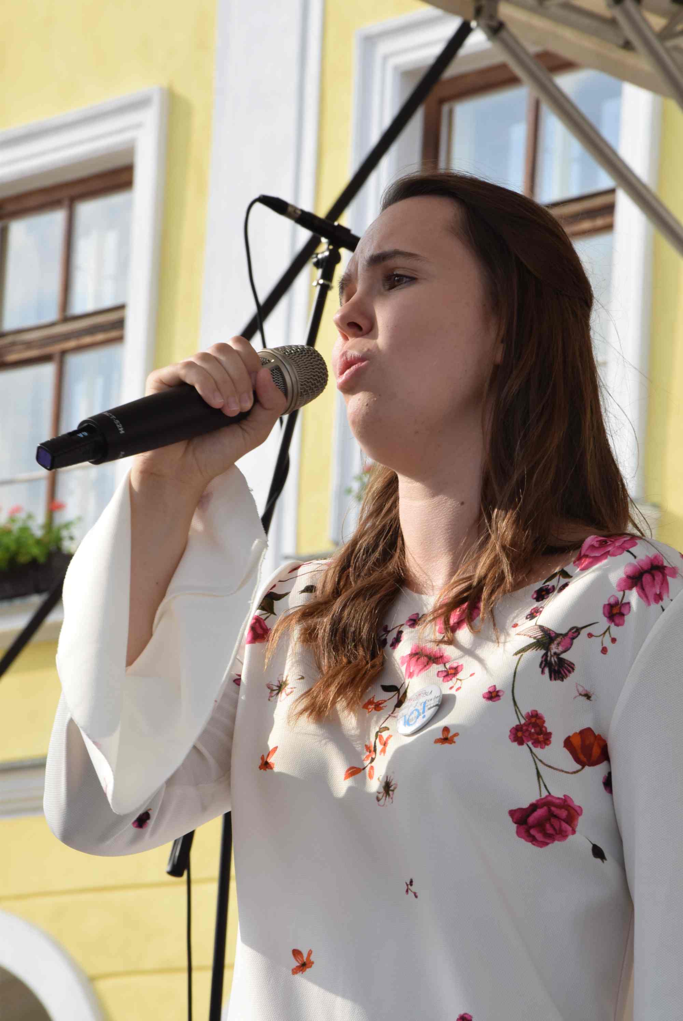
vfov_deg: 13.0
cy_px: 510
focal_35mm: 158
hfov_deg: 8.7
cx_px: 342
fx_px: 4474
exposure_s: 1/200
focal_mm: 105
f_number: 13
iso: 400
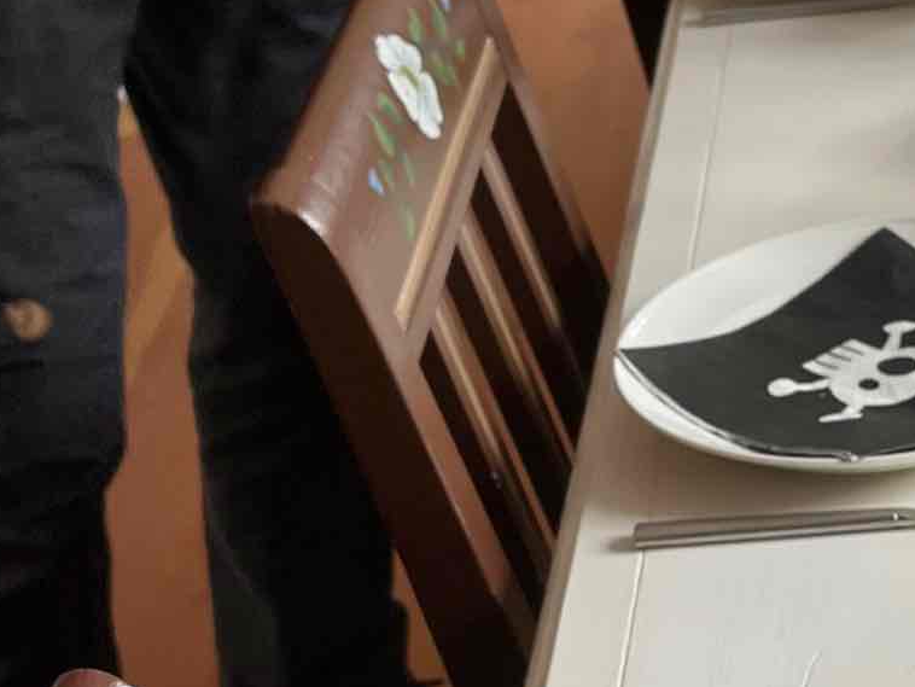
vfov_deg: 18.7
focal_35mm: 78
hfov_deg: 22.8
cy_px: 111
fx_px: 2062
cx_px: 1123
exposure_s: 1/121
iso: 64
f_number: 1.6
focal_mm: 5.1
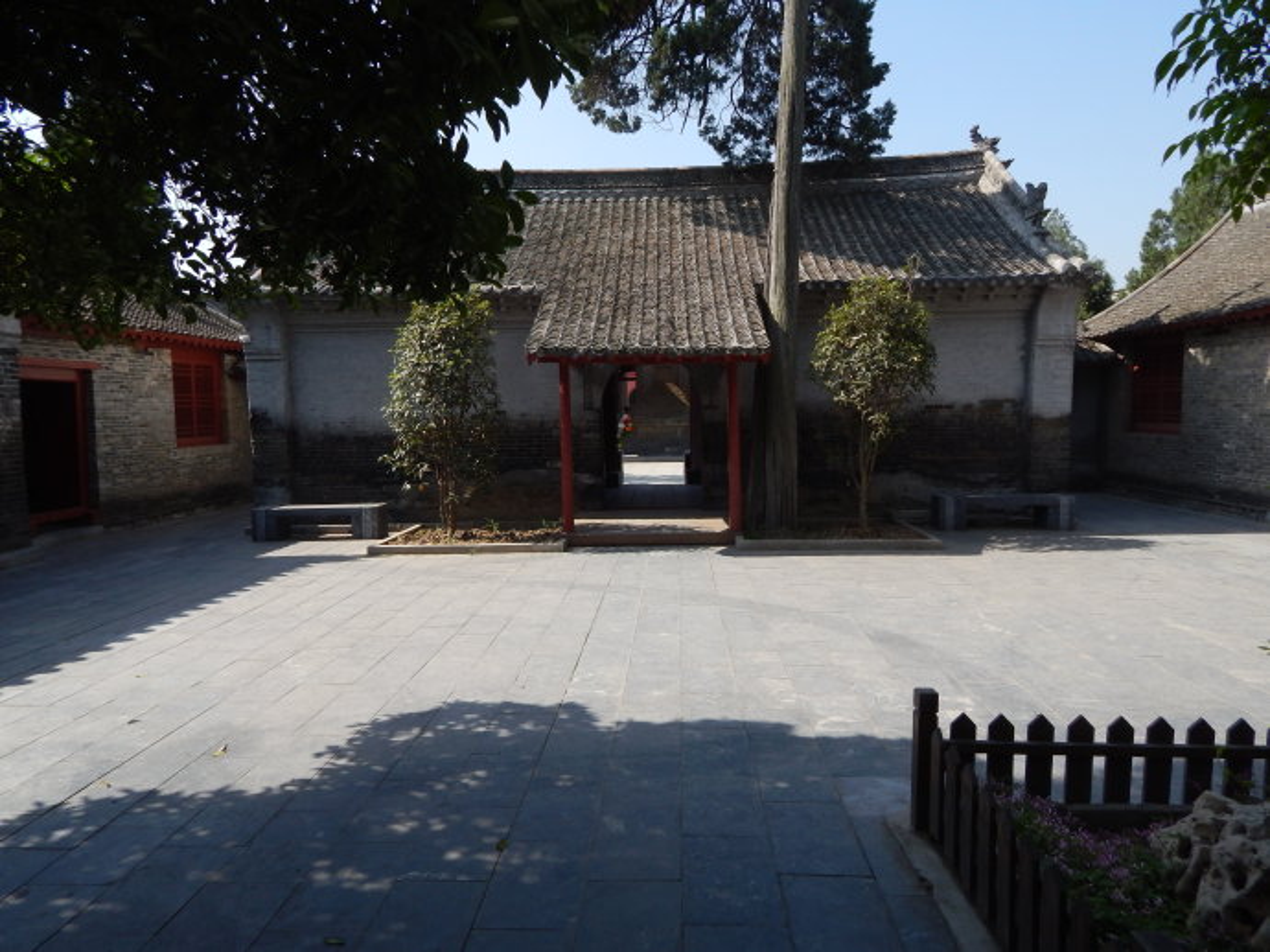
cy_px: 476
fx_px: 844
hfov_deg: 73.9
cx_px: 635
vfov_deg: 58.8
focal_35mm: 23
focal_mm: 4
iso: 125
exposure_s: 1/1000
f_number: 3
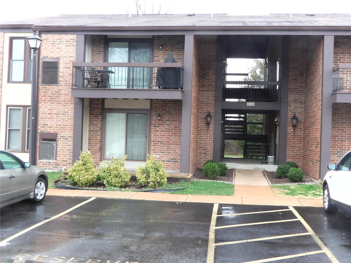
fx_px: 426
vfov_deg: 34.3
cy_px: 132
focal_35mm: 42
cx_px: 176
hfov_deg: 44.8
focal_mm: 7.5
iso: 160
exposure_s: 1/15
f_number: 5.6
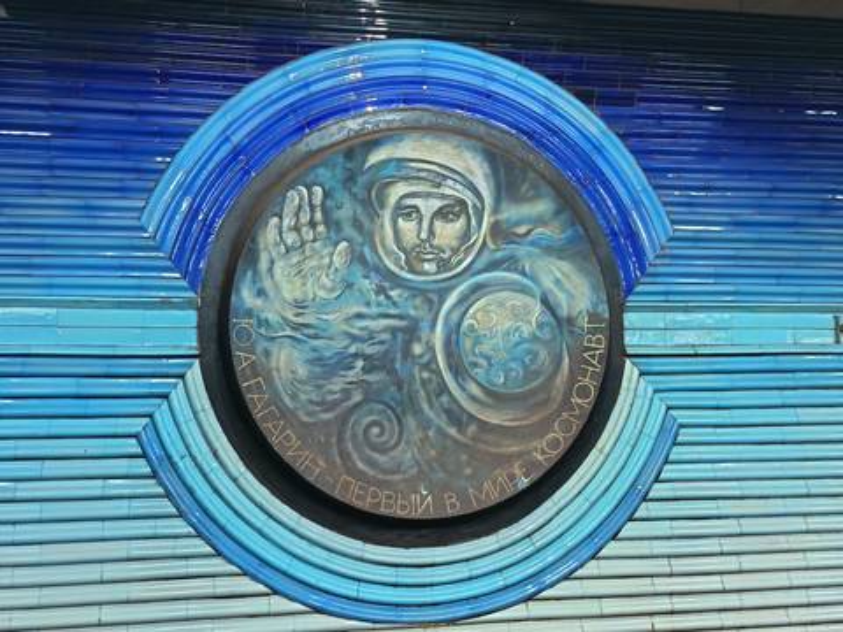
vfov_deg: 36.0
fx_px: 974
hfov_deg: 46.8
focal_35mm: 40
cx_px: 422
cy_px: 316
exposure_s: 1/30
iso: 2435
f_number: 1.75
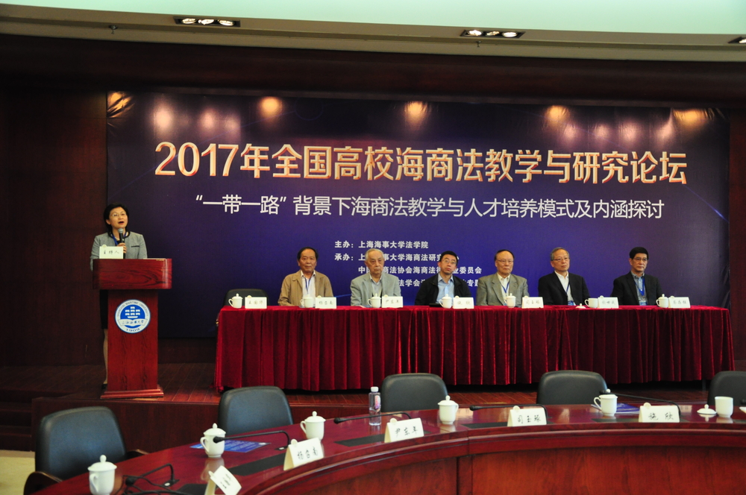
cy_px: 248
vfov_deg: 29.8
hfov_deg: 43.7
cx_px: 373
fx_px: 931
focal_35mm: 45
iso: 1250
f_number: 4.2
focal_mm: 30
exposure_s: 1/60
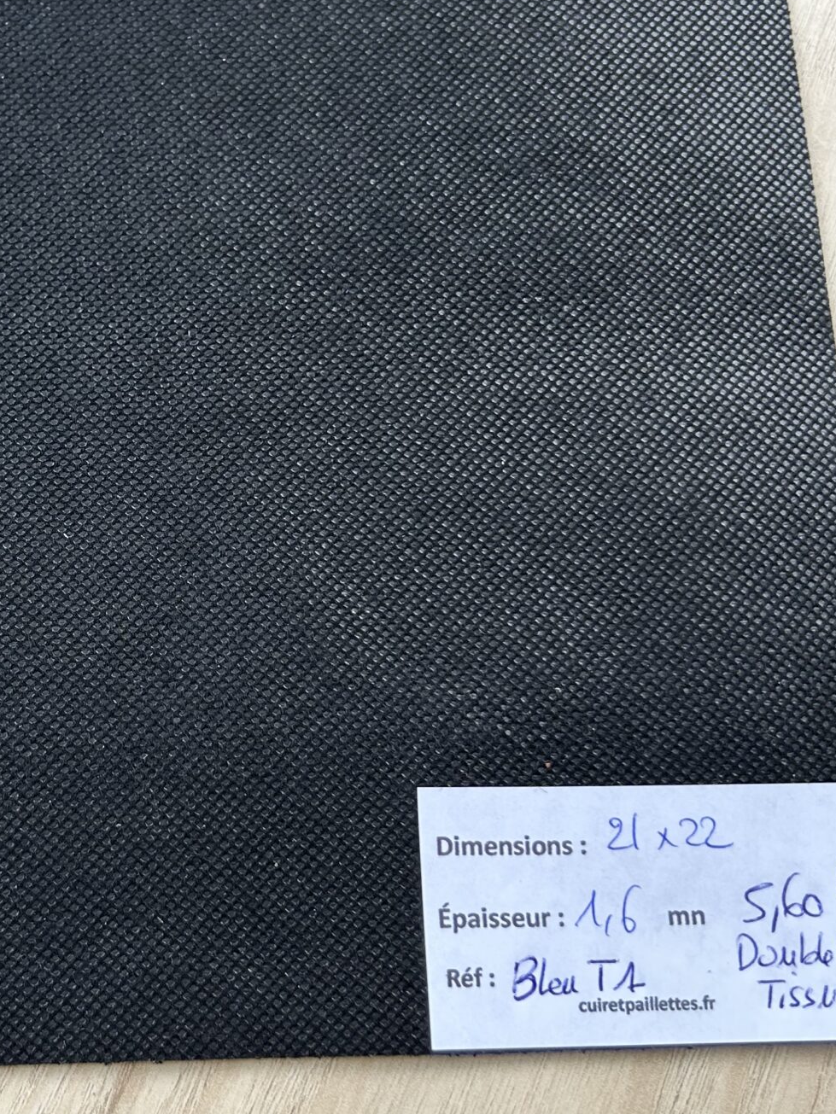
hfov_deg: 27.8
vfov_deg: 37.5
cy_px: 520
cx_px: 132
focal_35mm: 51
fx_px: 1642
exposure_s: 1/121
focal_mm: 5.7
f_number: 1.5
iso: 40
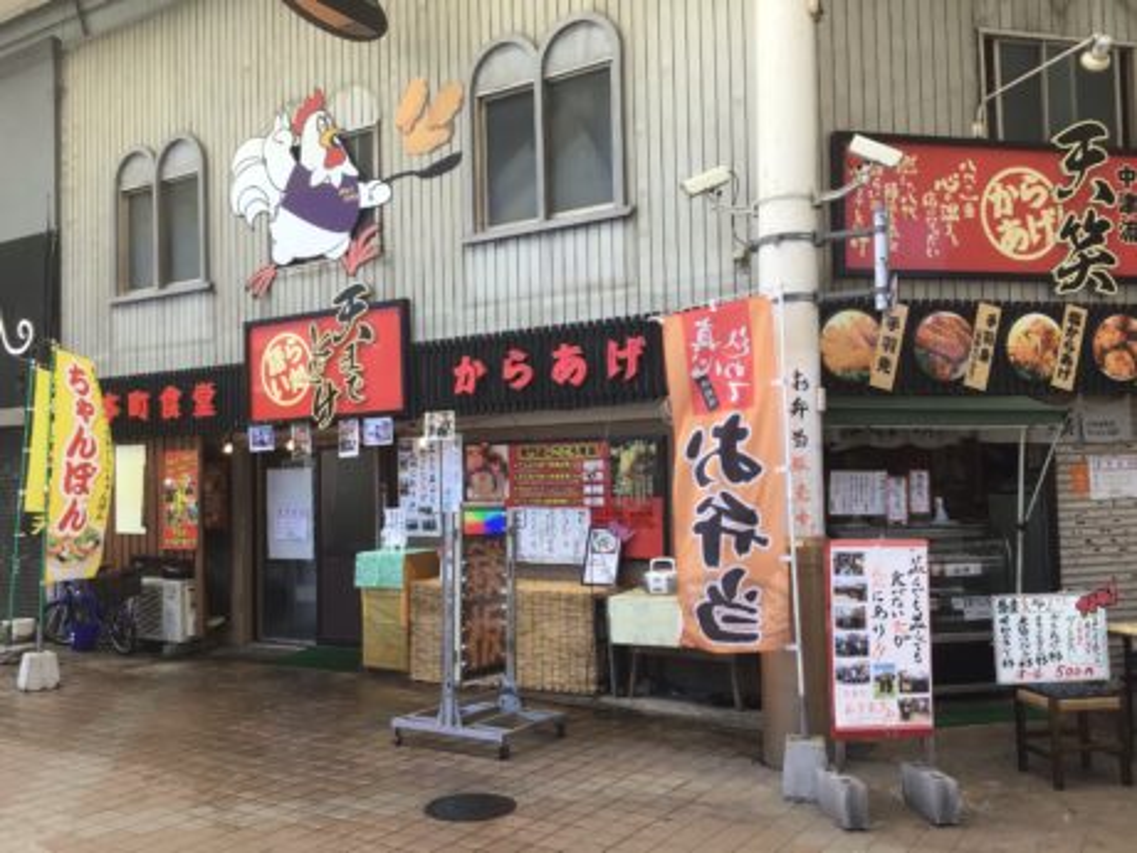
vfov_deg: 45.4
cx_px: 568
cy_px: 426
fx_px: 1018
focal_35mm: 31
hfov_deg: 58.4
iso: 25
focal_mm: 3.3
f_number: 2.4
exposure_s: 1/159
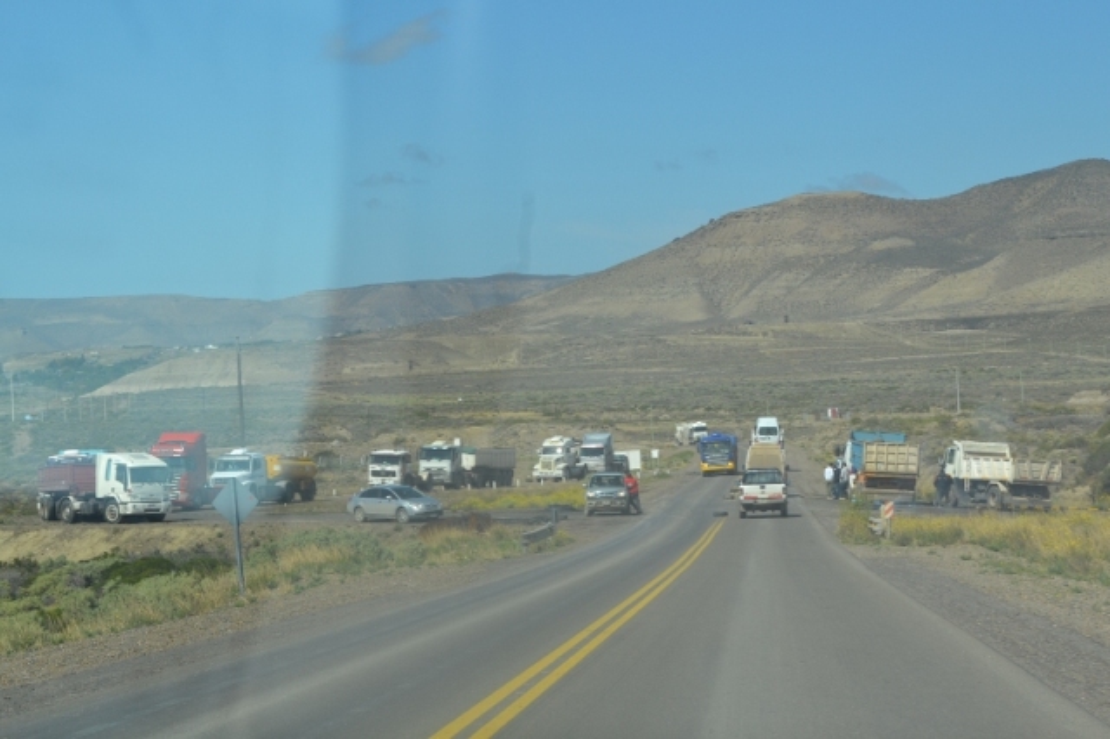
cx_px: 555
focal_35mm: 93
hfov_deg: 21.9
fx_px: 2866
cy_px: 370
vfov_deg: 14.7
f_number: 13
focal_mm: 62
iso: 100
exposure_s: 1/200
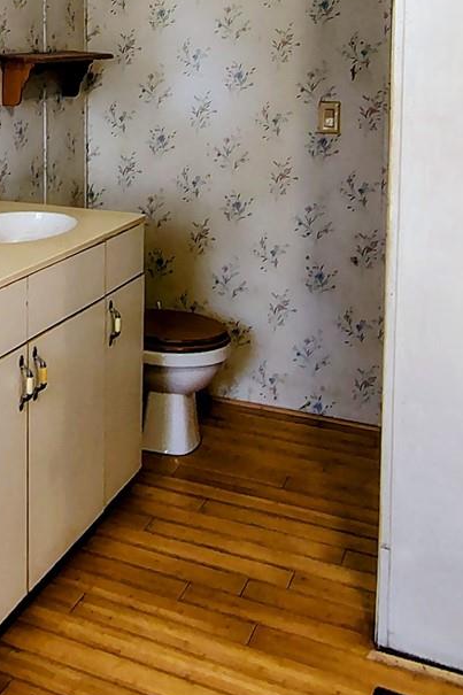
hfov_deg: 27.8
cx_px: -45
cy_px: 128
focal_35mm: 44
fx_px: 849
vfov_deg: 42.3
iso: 485
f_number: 2.2
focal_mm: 2.13
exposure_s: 1/60
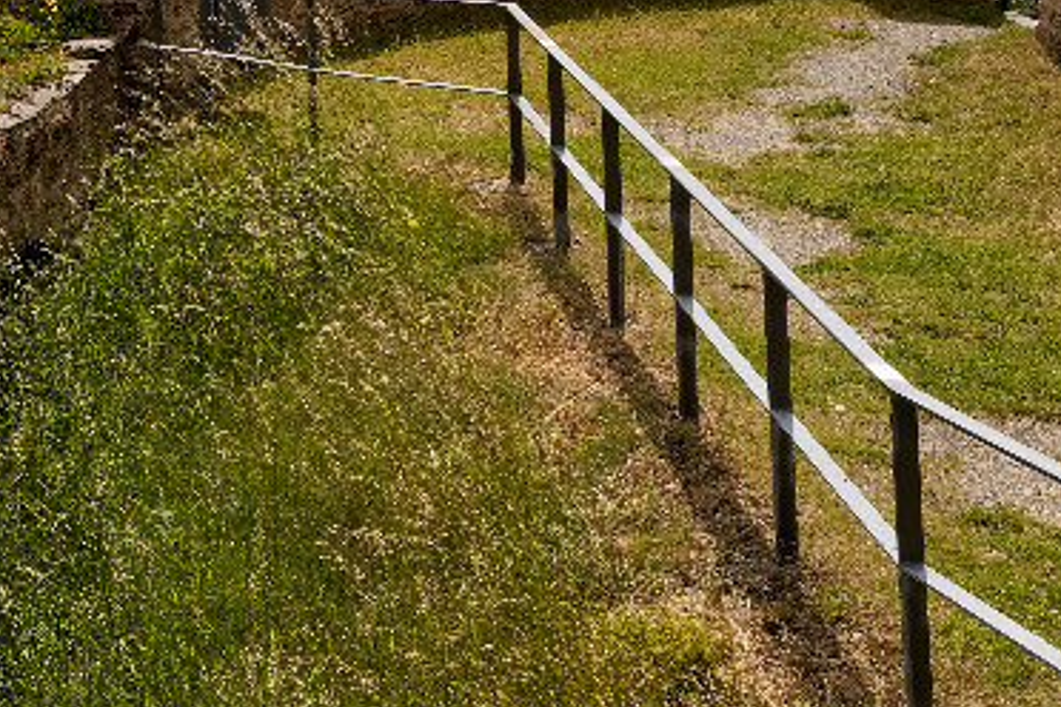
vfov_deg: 15.5
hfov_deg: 22.8
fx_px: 2269
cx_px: -402
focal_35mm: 77
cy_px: -526
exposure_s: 1/400
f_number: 8
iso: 100
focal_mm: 14
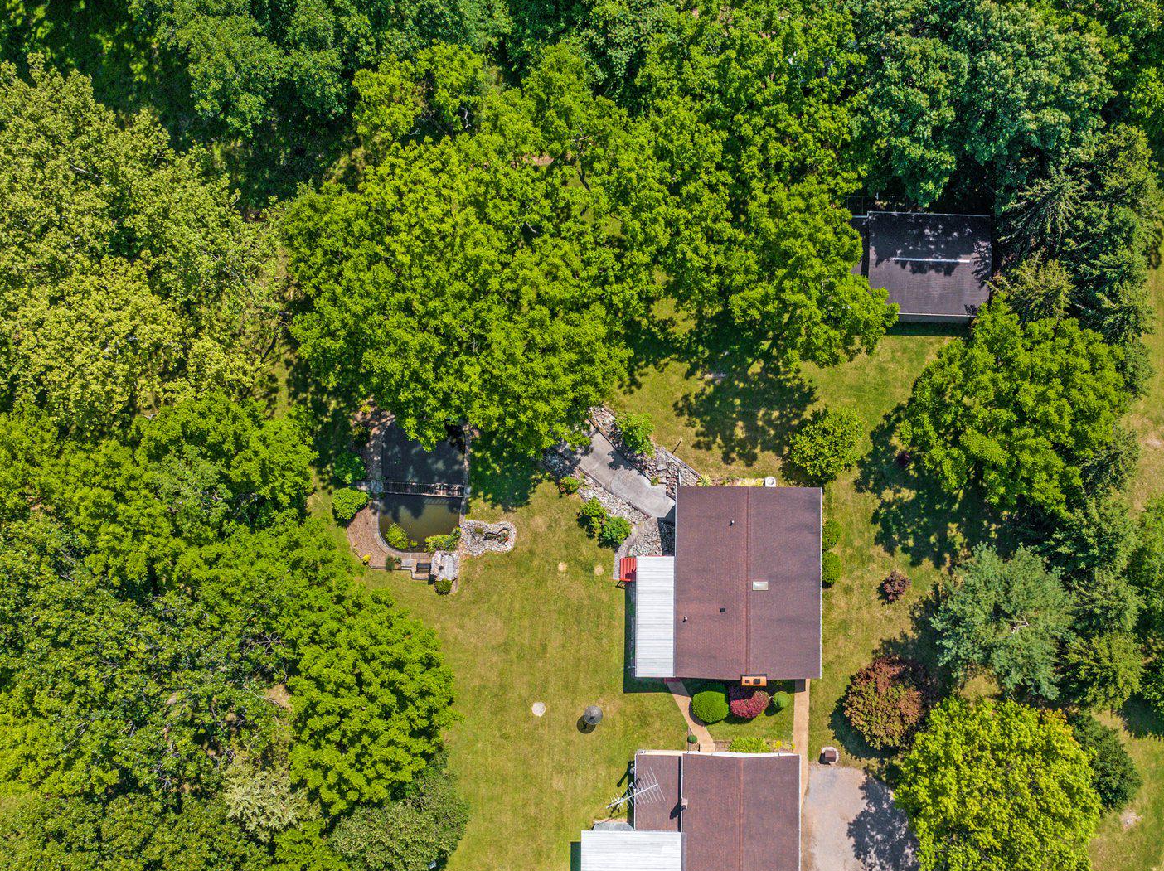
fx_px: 1176
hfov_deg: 52.4
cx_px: 680
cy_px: 574
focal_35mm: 35
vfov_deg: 40.2
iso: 100
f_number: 4
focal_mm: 12.29
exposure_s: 1/200
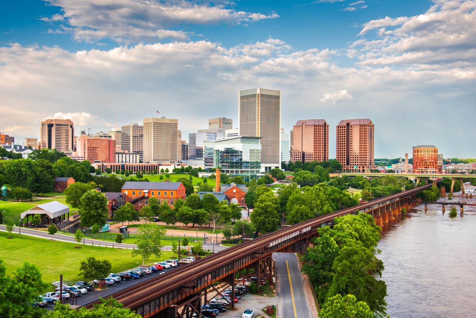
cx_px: 238
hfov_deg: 50.7
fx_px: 503
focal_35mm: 38
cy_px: 159
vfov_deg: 35.1
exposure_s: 1/80
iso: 80
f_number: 8
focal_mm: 38
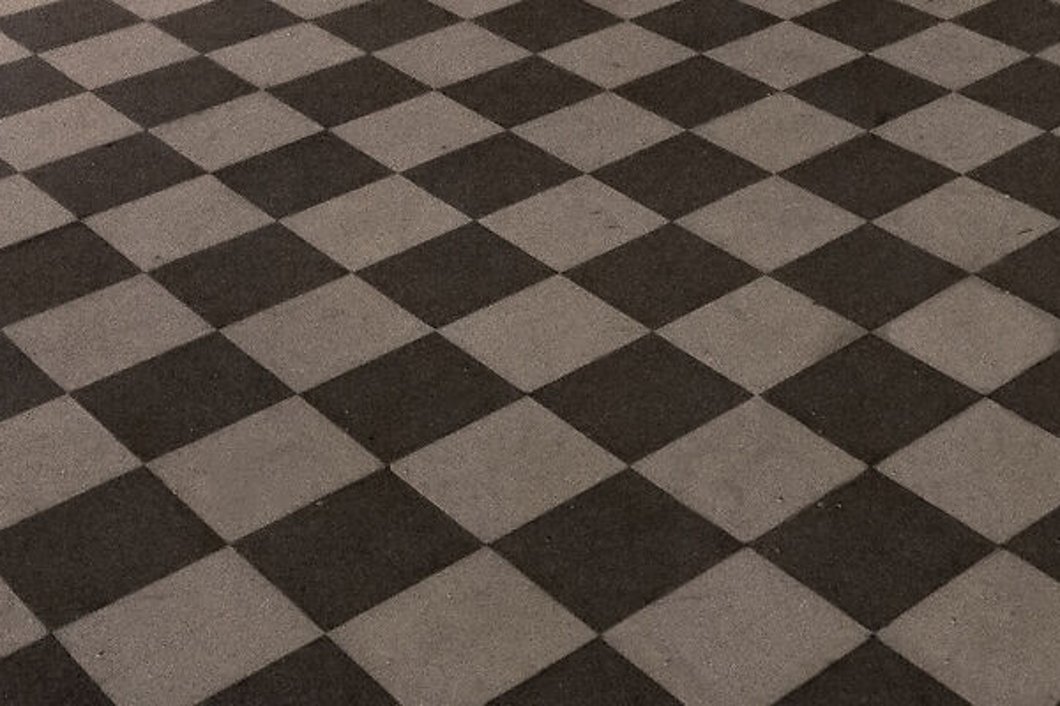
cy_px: 155
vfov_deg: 22.4
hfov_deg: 32.7
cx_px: 799
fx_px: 1767
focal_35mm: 60
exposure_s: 1/15
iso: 6400
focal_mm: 15
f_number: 4.5
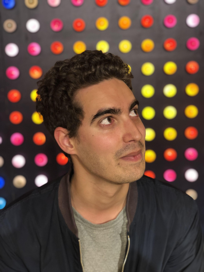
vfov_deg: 36.8
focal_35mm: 52
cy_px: 136
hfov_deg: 28.0
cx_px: 102
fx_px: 409
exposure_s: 1/33
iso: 100
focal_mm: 6
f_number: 2.4
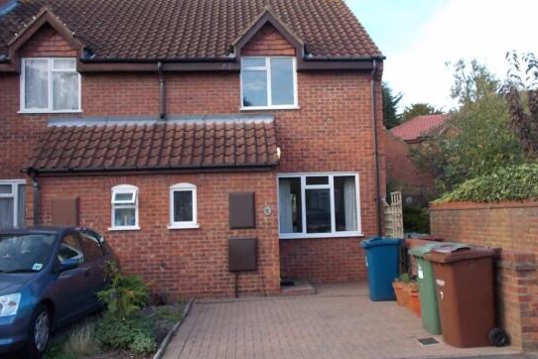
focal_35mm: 38
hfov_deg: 50.7
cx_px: 280
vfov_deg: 35.1
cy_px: 170
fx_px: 568
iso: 80
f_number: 3.6
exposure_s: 1/160
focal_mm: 6
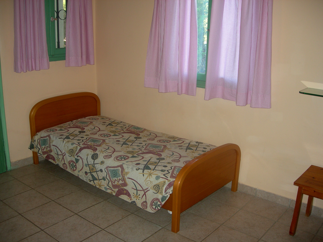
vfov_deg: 37.7
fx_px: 355
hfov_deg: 49.0
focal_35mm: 38
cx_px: 162
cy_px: 121
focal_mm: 7.8
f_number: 2.8
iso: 50
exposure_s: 1/60.1
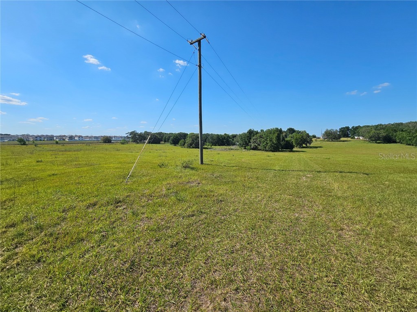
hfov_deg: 106.2
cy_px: 156
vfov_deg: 89.9
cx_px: 208
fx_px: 157
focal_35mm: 13
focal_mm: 2.2
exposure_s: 1/3512
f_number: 2.2
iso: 50
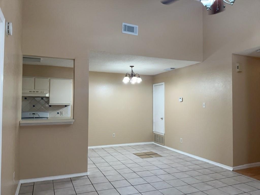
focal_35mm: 27
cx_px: 130
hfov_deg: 65.3
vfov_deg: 51.4
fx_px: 203
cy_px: 98
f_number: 1.8
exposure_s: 1/60
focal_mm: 3
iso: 64
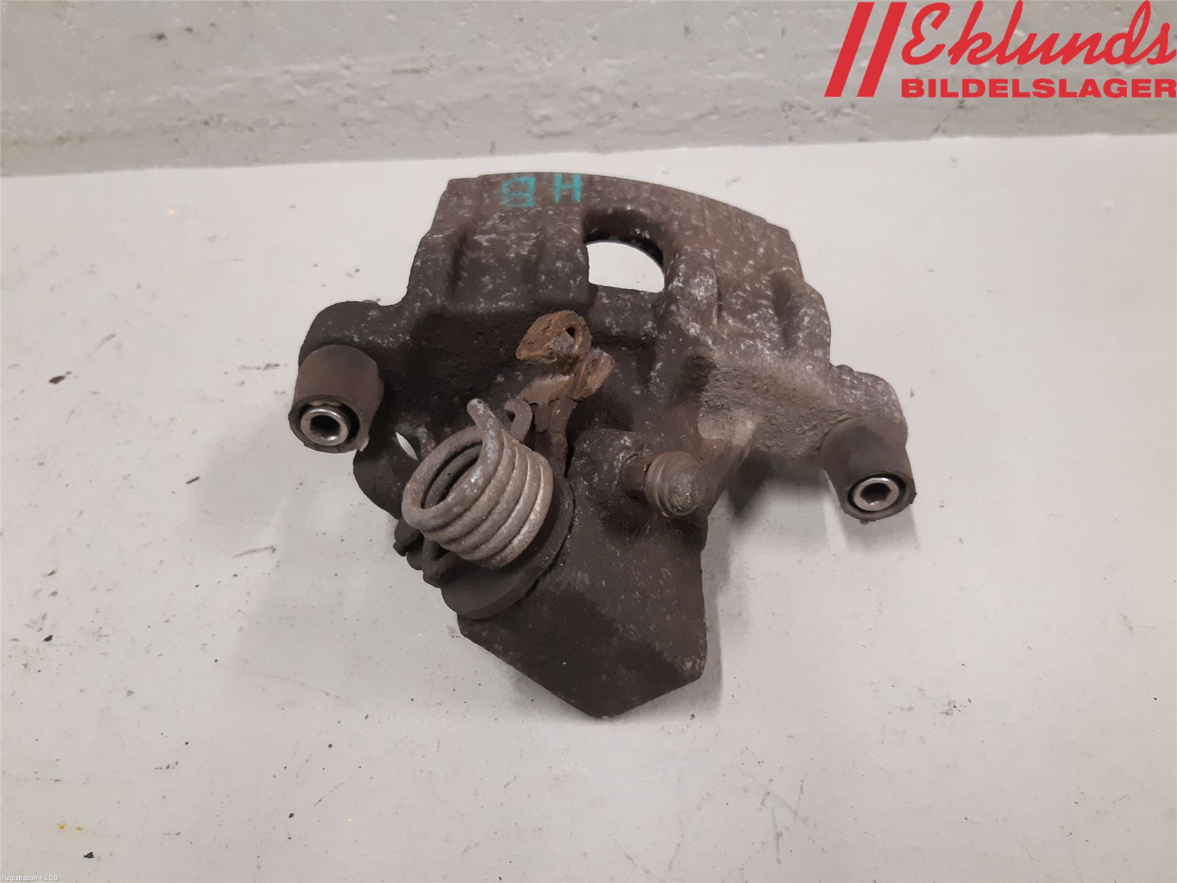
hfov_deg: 67.3
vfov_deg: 53.1
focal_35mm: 26
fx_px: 884
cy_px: 442
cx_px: 588
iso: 200
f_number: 1.7
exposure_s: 1/50
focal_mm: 3.93
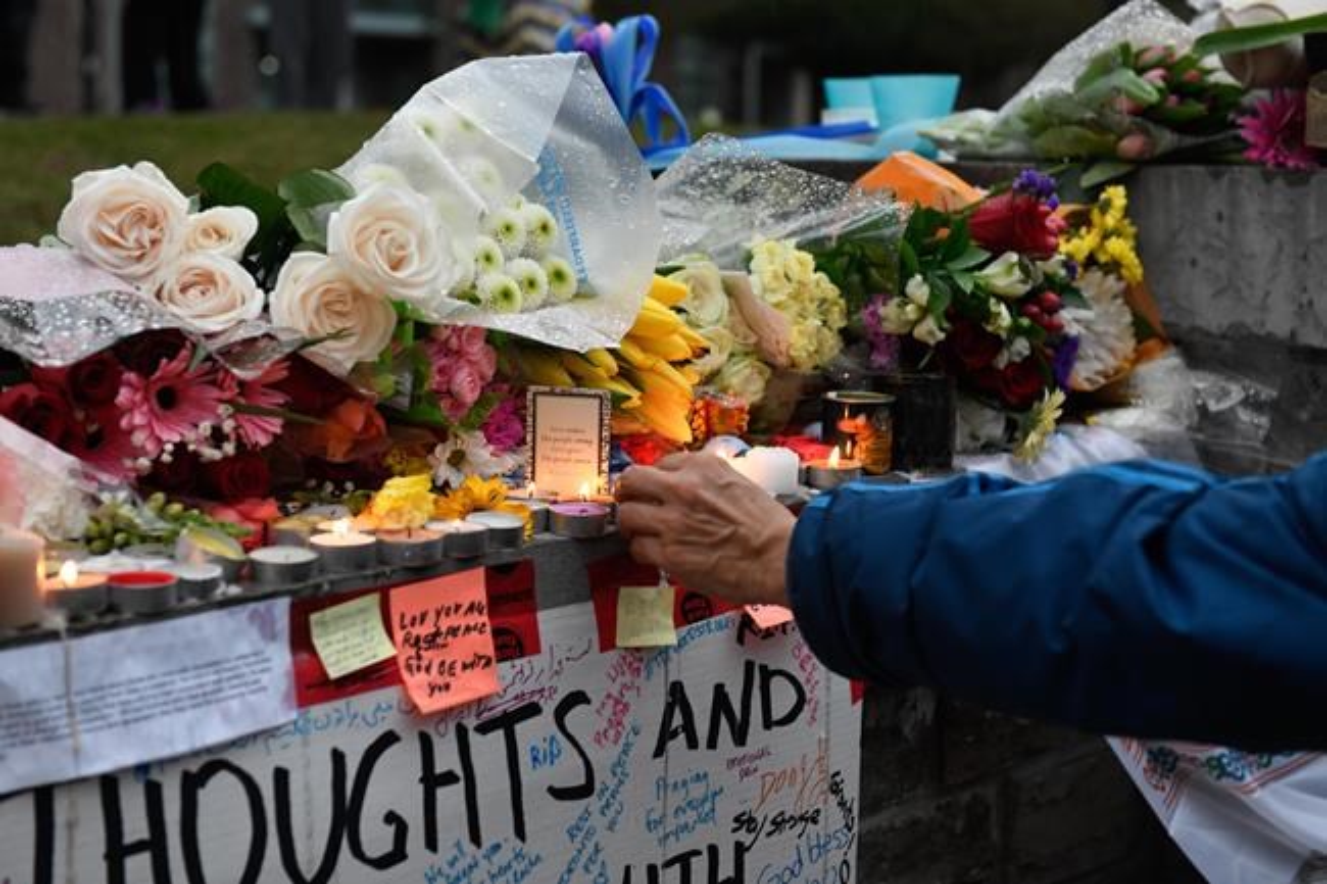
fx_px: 2285
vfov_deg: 21.9
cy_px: 442
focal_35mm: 62
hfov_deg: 32.4
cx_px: 664
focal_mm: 62
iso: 1600
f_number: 5.6
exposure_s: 1/125
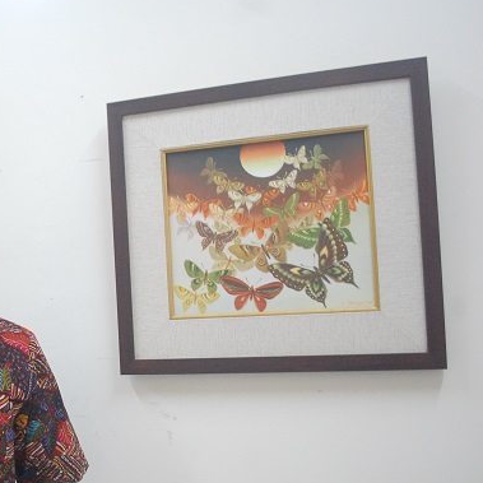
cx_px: 42
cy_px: 278
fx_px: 742
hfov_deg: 34.0
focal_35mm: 47
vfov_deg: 36.0
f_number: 3.8
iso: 1600
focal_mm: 20
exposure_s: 1/25
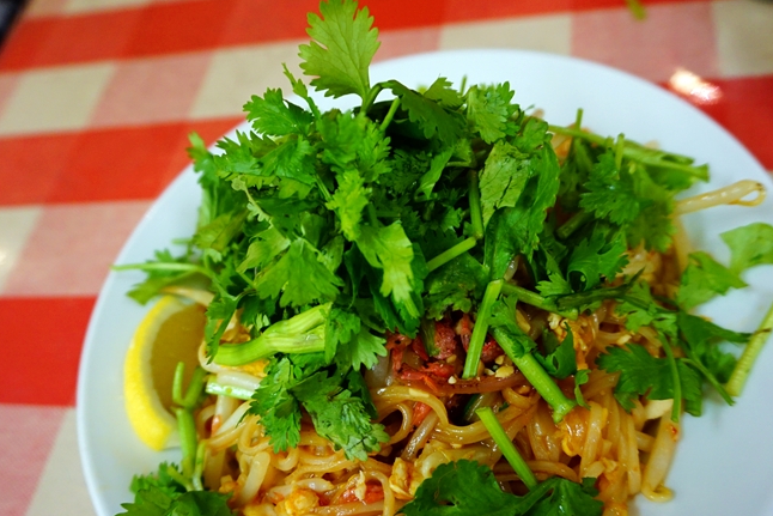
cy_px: 257
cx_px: 355
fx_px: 558
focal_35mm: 26
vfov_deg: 49.6
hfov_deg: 69.3
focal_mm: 16
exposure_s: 1/60
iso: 640
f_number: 3.5
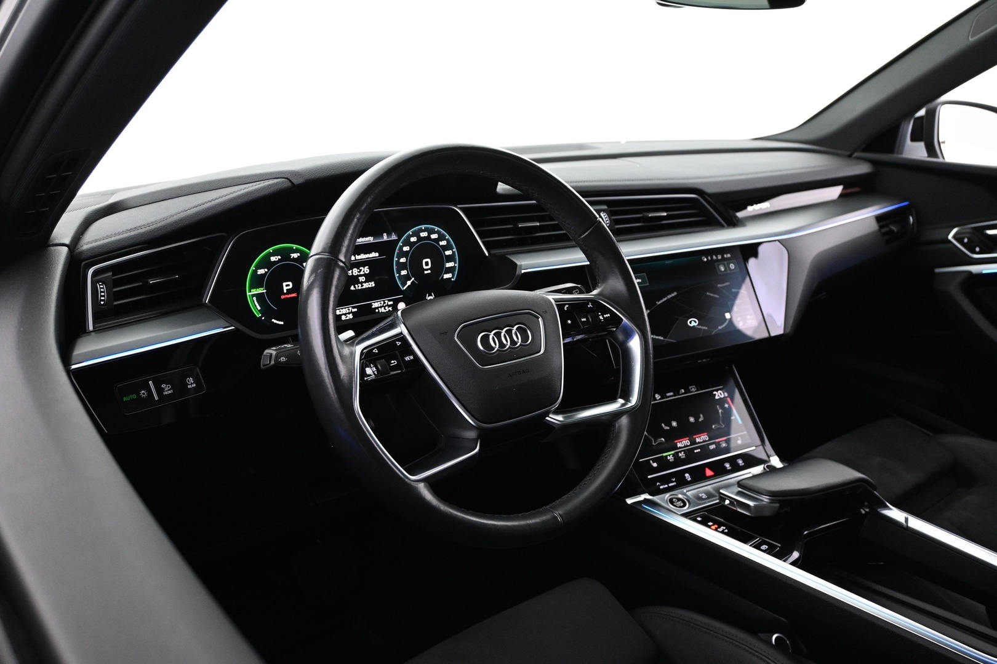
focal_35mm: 31
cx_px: 498
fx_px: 852
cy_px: 332
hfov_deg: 60.7
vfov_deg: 42.6
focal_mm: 20.5
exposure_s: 1/25
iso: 1600
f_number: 3.8
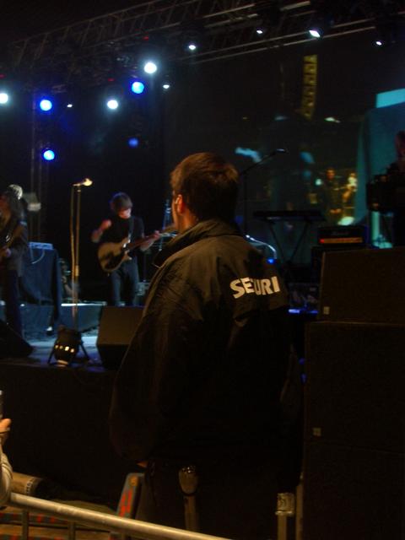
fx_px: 640
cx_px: 202
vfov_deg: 45.8
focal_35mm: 41
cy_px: 270
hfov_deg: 35.1
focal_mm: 6.8
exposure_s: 1/8
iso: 100
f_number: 2.8
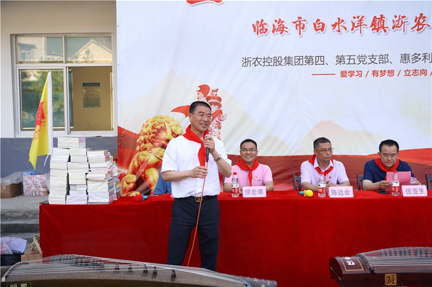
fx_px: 545
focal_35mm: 45
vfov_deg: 29.6
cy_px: 144
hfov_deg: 43.3
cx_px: 216
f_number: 4
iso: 100
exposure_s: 1/200
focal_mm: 45.4
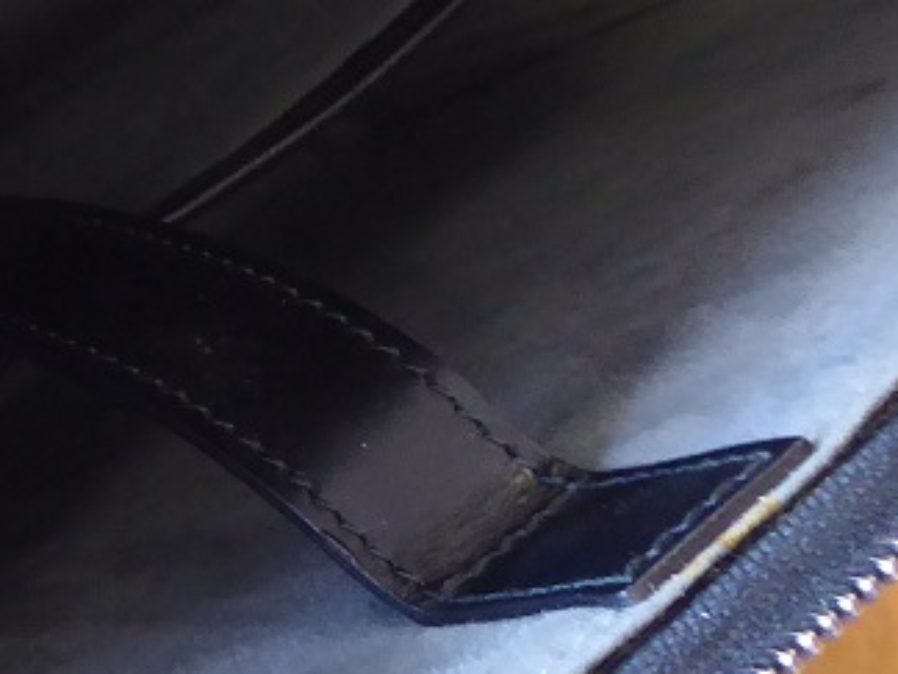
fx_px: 2646
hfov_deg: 16.7
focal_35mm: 102
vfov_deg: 14.4
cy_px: 153
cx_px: -615
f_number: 3.3
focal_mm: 4.3
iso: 400
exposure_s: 1/13
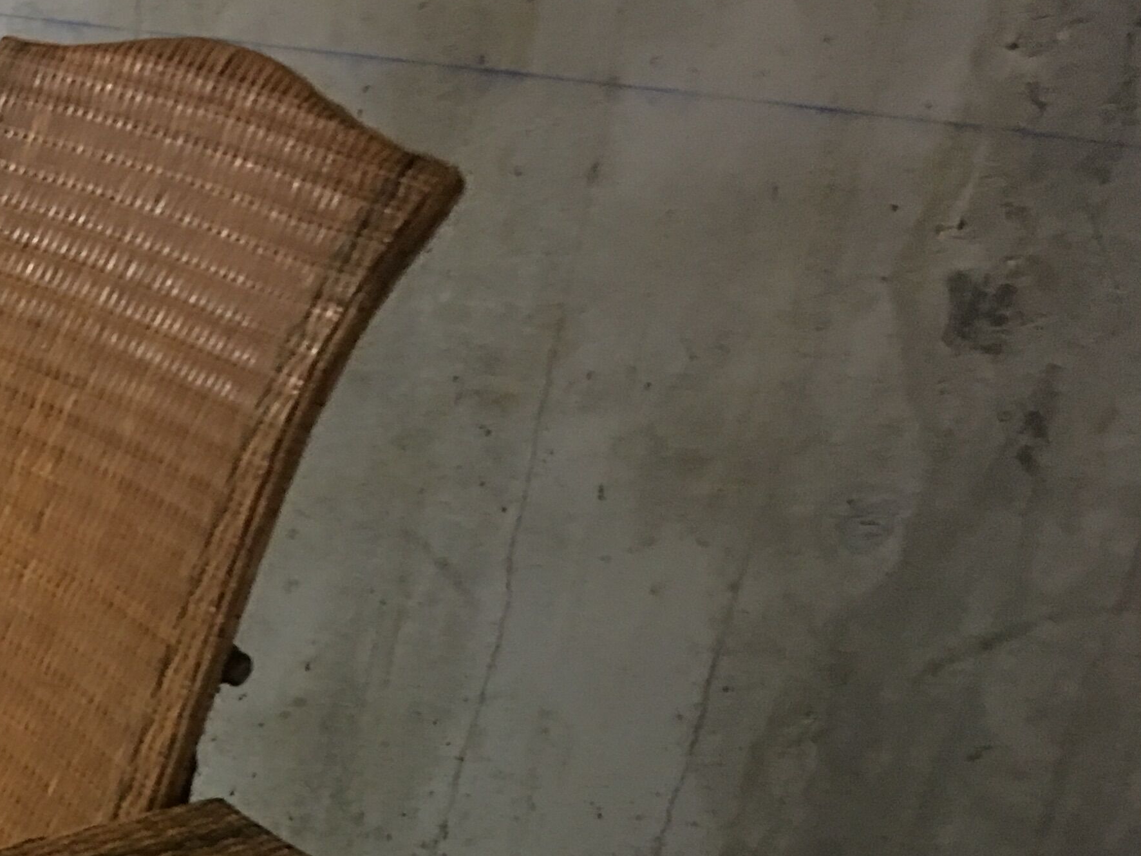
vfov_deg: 21.5
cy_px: 853
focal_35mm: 66
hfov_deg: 26.8
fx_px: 2175
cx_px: -138
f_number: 2.2
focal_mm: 4.15
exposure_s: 1/4
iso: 125
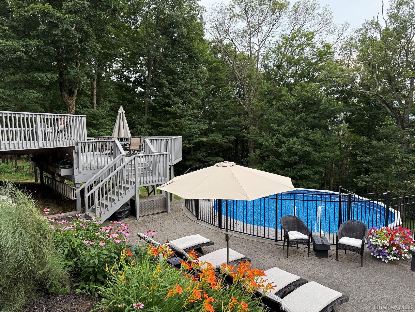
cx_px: 208
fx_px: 288
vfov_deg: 56.8
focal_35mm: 24
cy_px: 156
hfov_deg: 71.6
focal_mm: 6.76
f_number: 1.78
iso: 100
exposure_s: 1/438
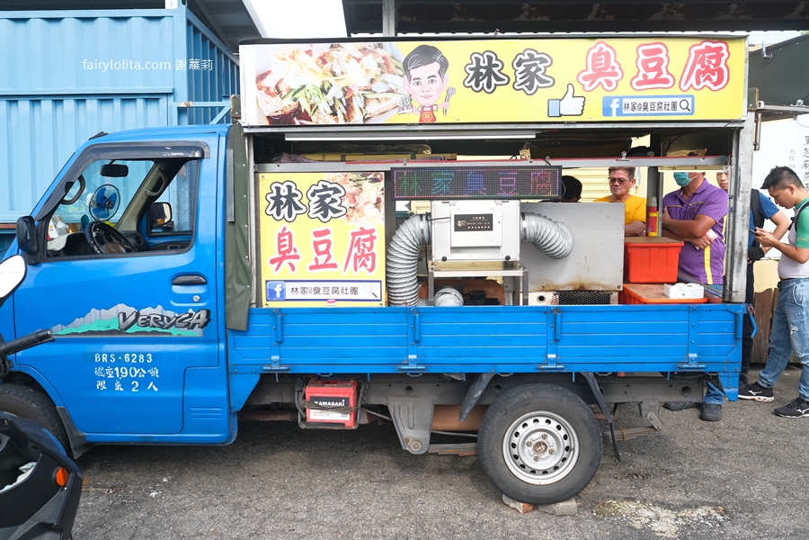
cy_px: 270
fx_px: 786
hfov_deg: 54.4
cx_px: 404
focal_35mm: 35
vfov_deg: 37.9
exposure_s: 1/420
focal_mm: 23
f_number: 3.6
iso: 160
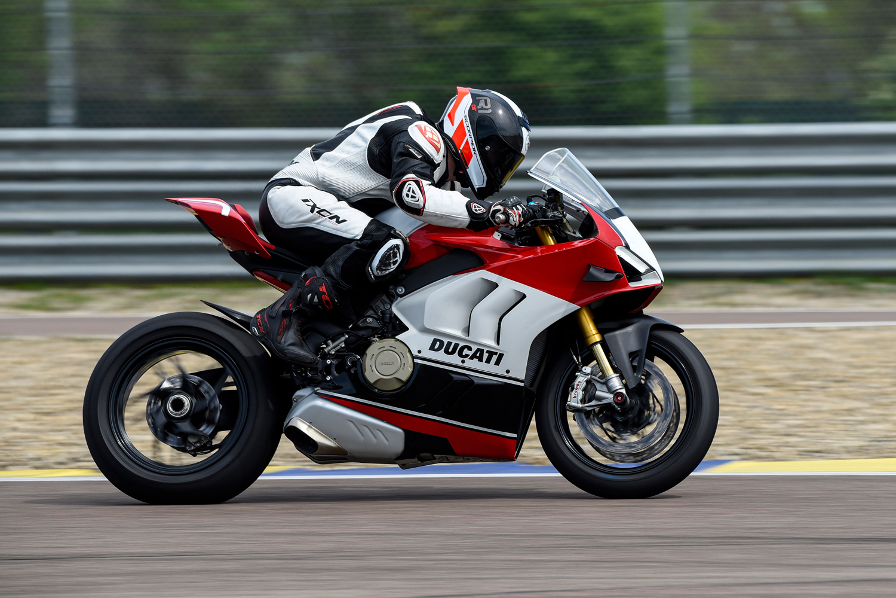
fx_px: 6968
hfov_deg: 7.4
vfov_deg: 4.9
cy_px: 299
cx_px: 448
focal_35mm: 280
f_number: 9
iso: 200
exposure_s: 1/400
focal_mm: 280
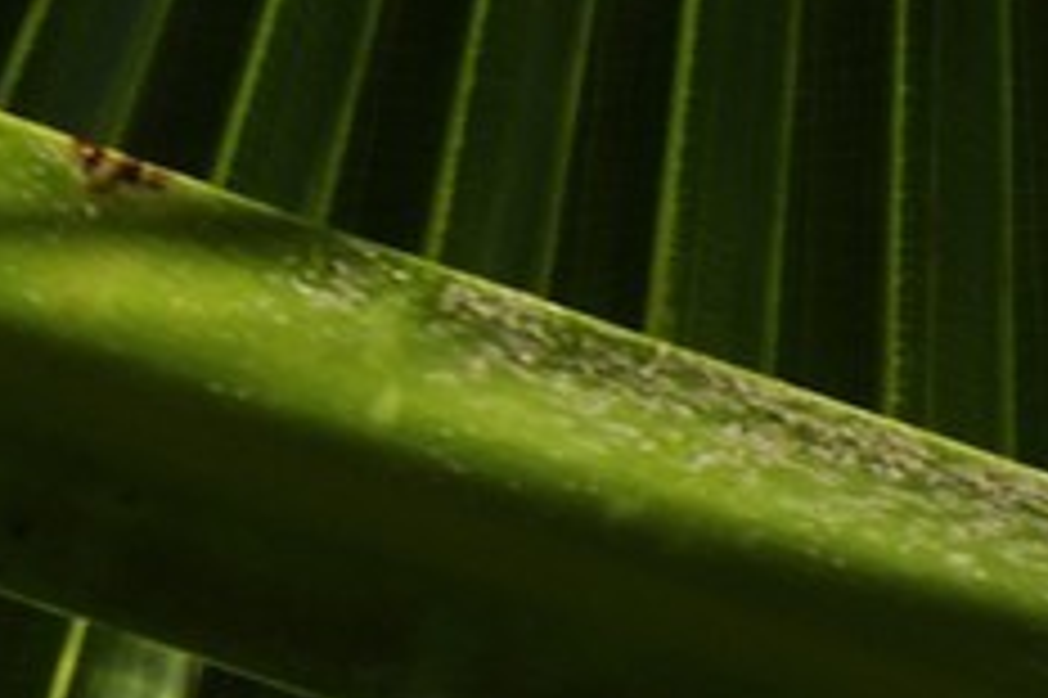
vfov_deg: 2.9
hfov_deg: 4.1
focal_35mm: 480
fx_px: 13963
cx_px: 3477
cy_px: 644
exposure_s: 1/160
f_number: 9
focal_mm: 70
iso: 200
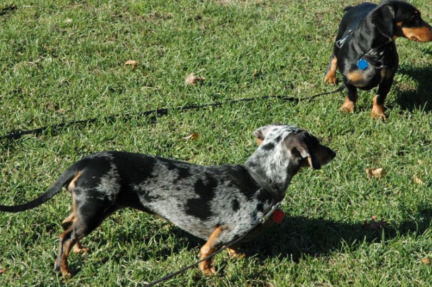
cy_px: 132
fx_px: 1415
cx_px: 242
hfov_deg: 17.4
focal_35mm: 118
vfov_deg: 11.6
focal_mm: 70
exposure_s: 1/500
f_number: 11
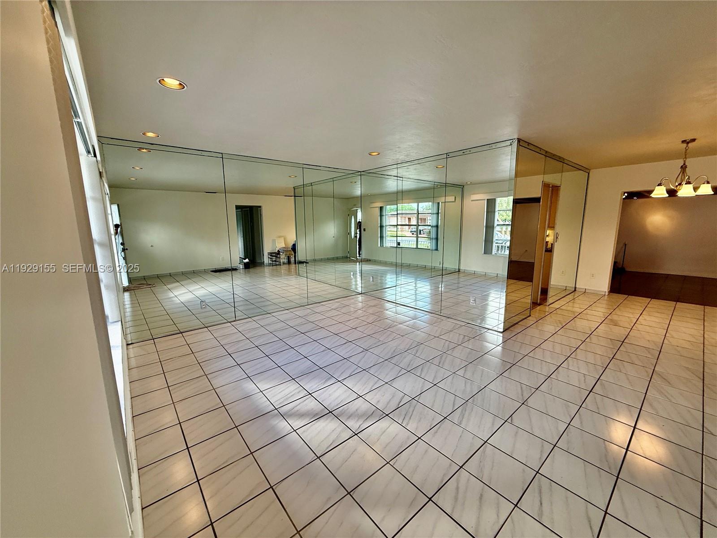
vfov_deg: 85.7
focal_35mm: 14
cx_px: 358
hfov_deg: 102.1
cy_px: 269
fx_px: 290
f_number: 2.2
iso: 80
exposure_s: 1/120
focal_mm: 2.22
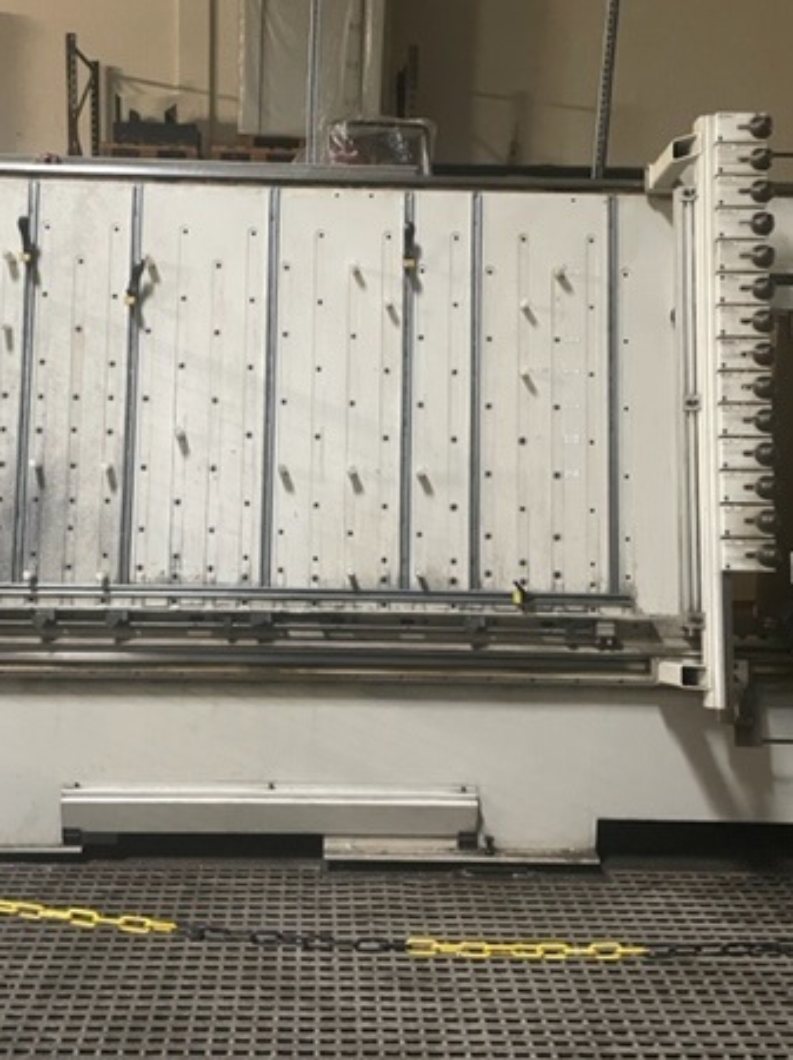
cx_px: 318
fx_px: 1131
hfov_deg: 38.5
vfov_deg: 50.1
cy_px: 483
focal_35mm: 37
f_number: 1.6
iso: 500
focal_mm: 4.2
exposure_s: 1/33
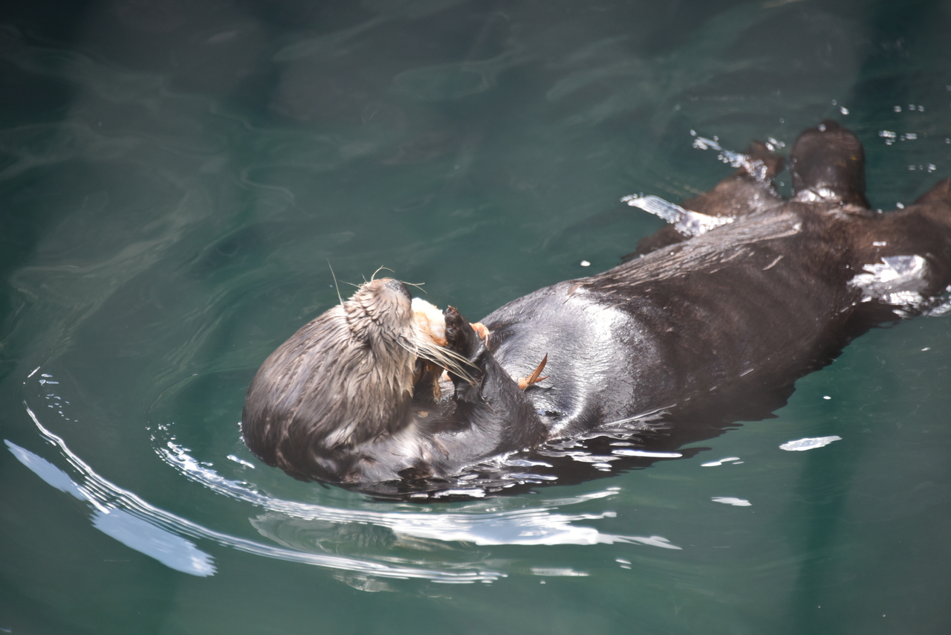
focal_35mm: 300
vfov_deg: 4.6
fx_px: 7926
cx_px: 476
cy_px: 318
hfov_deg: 6.9
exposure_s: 1/640
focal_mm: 300
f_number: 5.6
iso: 1000
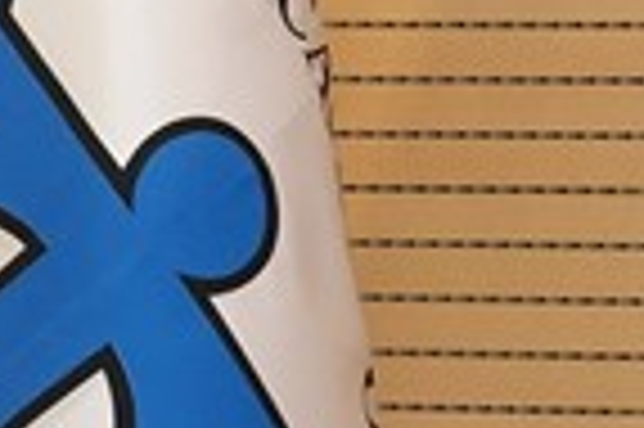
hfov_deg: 3.4
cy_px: -473
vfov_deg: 2.2
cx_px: 874
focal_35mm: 611
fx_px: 10918
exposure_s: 1/60
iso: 1250
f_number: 3.5
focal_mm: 35.68
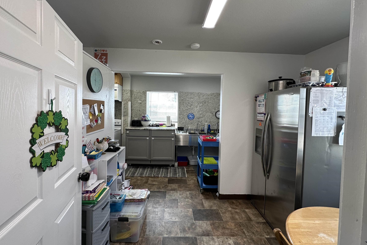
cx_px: 178
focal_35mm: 15
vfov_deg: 77.3
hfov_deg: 100.4
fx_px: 153
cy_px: 116
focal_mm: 2.22
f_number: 2.2
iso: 100
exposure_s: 1/120
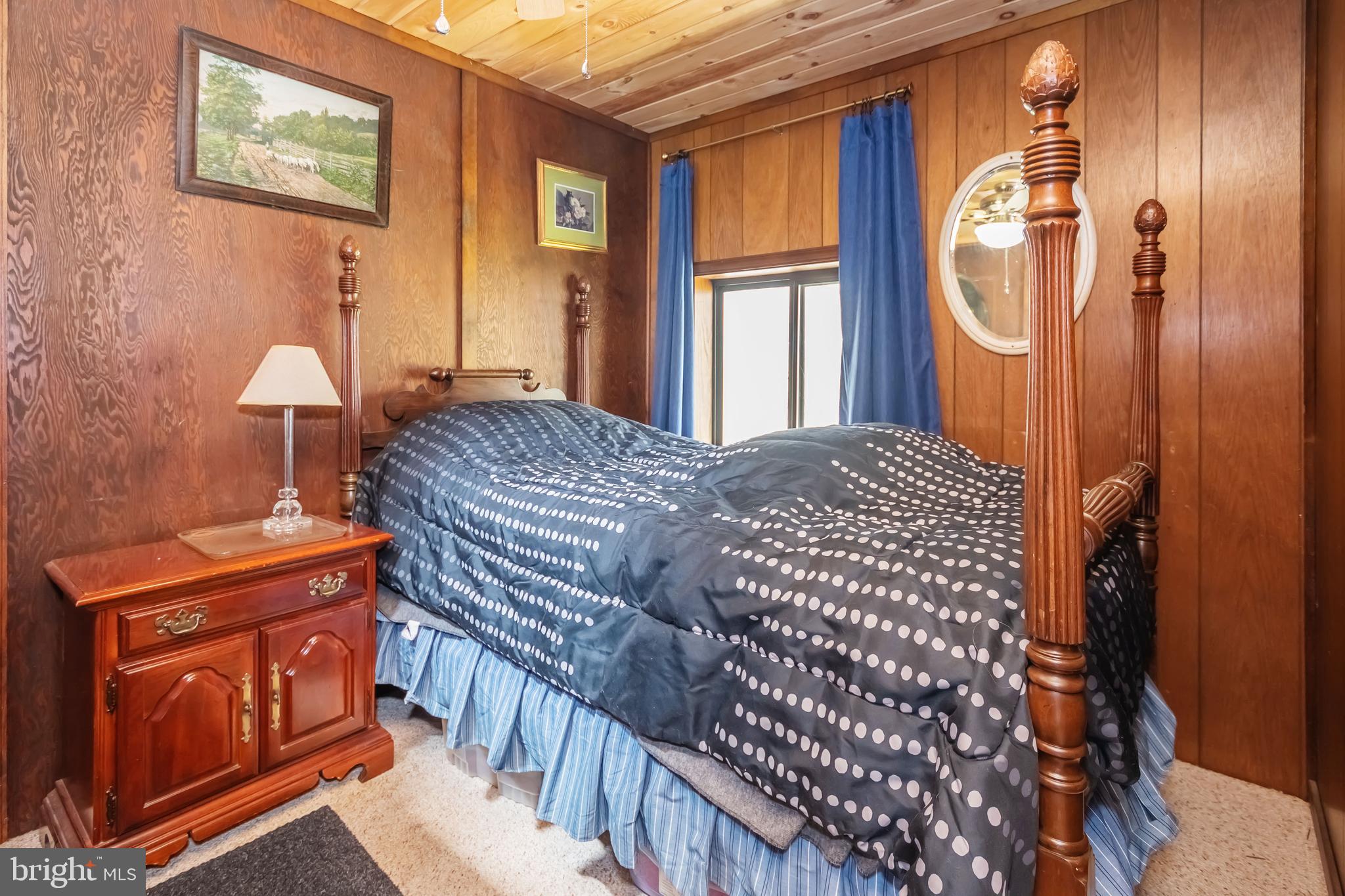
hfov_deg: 100.4
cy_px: 448
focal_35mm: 15
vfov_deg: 77.3
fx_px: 560
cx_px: 672
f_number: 3.5
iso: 800
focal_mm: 10
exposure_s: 1/25
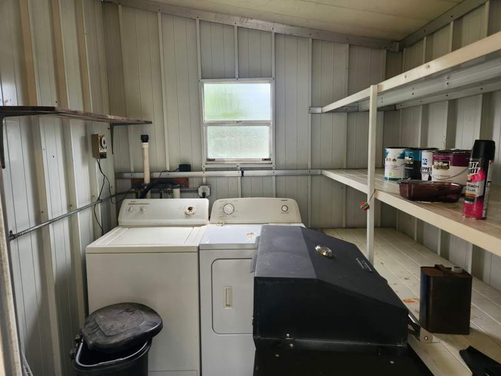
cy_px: 188
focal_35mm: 23
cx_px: 250
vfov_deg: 58.9
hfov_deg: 73.9
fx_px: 333
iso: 50
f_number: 1.8
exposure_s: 1/180
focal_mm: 5.4
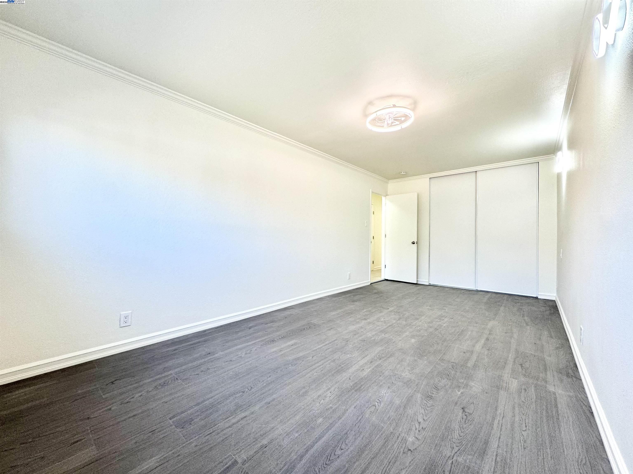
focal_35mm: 14
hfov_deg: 102.1
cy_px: 237
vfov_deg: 85.7
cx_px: 316
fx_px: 256
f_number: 2.2
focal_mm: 2.22
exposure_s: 1/120
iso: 100
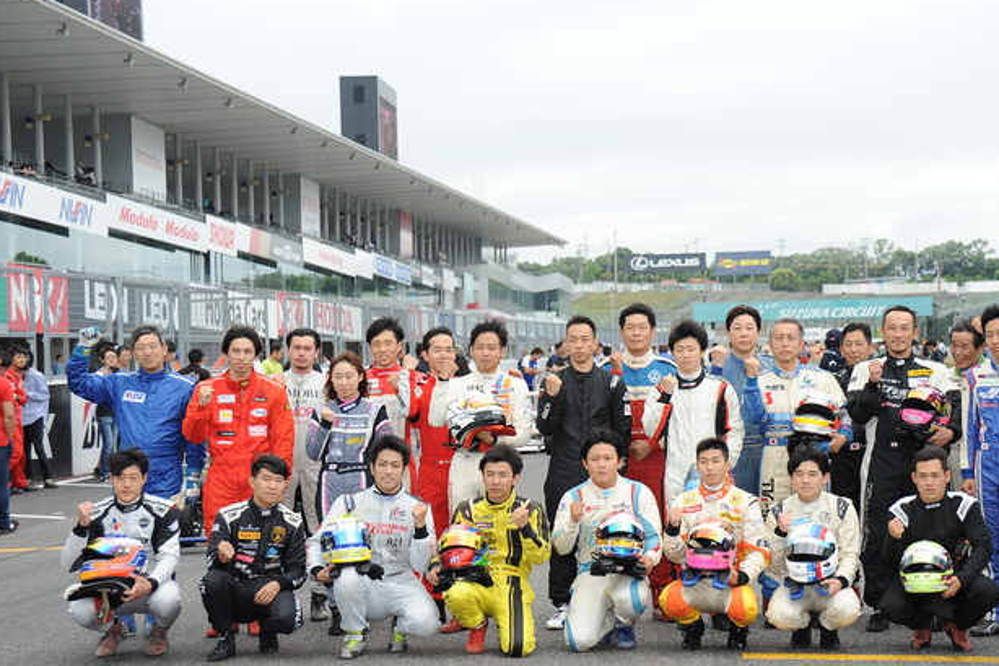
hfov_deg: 23.1
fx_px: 2441
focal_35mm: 88
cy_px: 355
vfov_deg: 15.5
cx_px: 579
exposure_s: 1/180
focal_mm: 75
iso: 200
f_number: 6.7
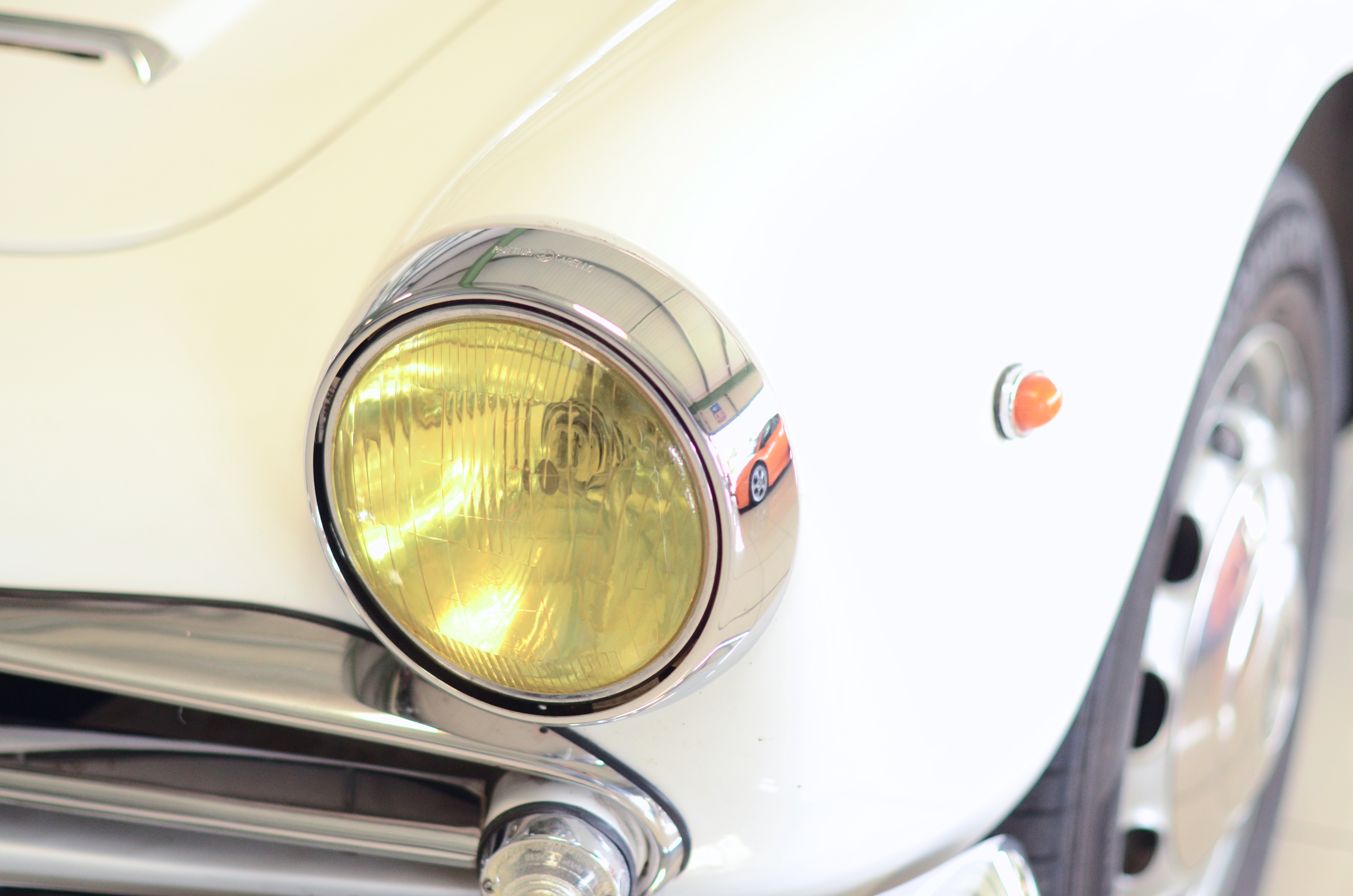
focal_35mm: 75
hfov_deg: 27.0
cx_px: 676
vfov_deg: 18.1
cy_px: 448
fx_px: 2813
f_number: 2
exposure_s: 1/400
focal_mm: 50
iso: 1000
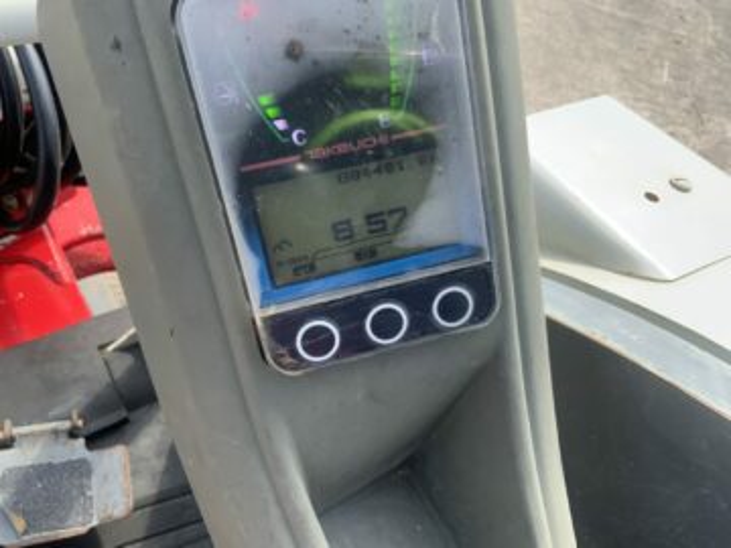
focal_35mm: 29
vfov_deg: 48.2
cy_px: 274
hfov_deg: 61.7
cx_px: 366
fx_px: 612
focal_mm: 3
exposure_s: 1/391
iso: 16
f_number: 1.8
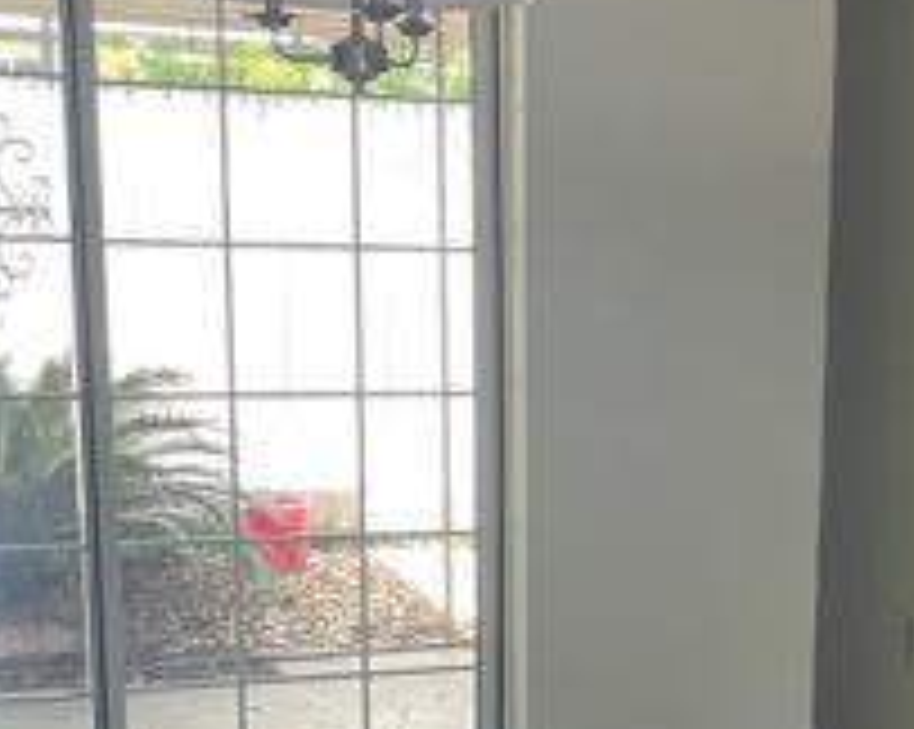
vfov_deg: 18.7
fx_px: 2162
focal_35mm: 80
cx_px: 810
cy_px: 724
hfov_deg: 23.3
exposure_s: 1/121
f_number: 1.6
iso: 80
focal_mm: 5.1
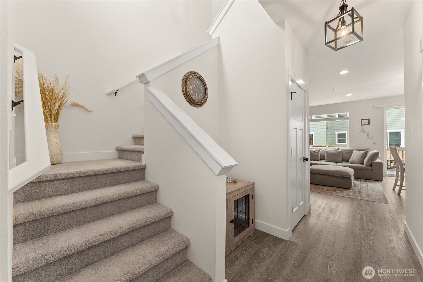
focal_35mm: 14
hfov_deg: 104.2
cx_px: 212
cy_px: 141
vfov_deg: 81.3
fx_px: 165
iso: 500
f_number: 8
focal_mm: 14
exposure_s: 1/6
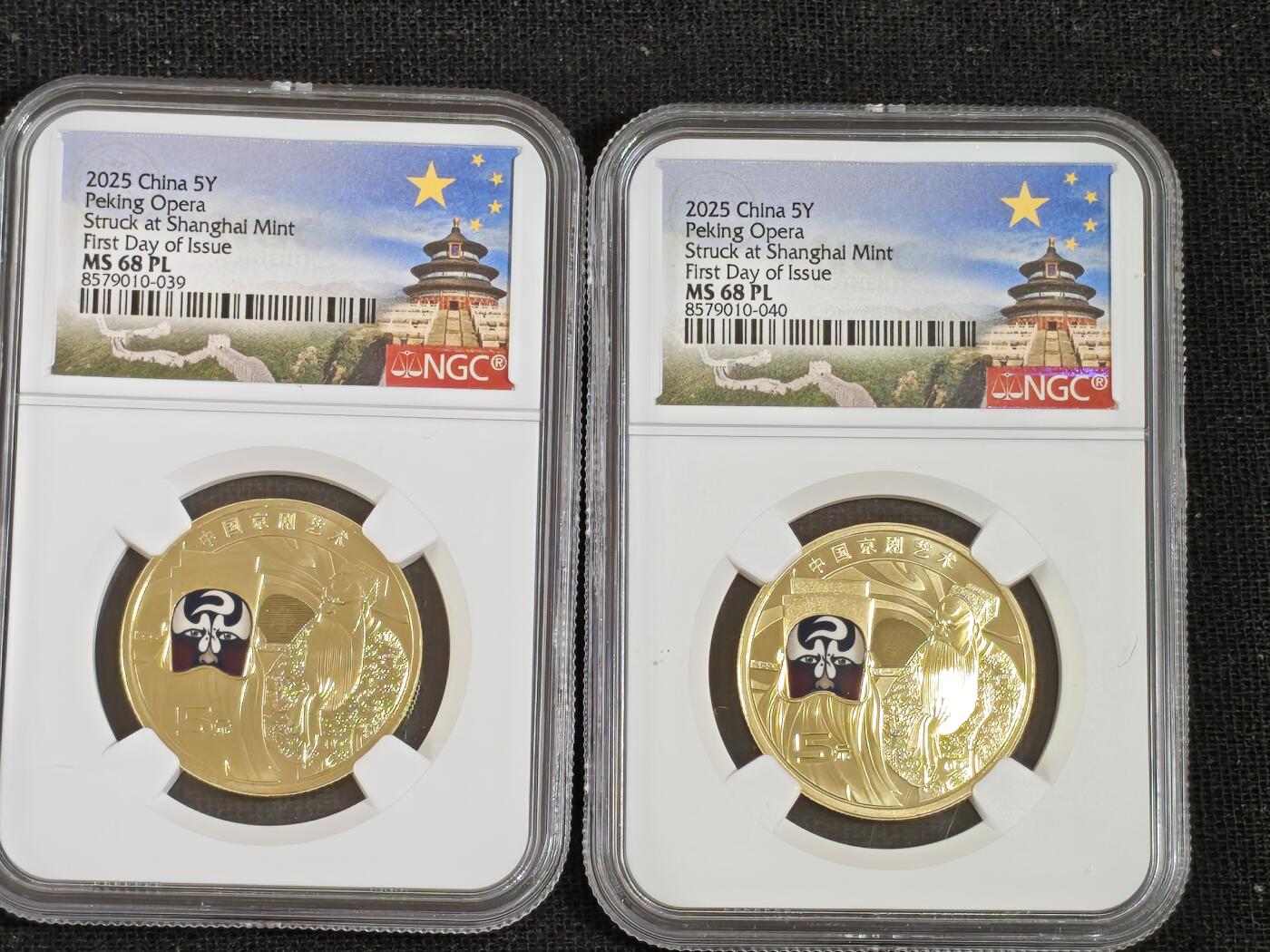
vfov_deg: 13.7
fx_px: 3962
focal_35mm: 108
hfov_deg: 18.2
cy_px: 476
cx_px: 635
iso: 50
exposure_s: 1/669
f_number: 1.5
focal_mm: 4.94
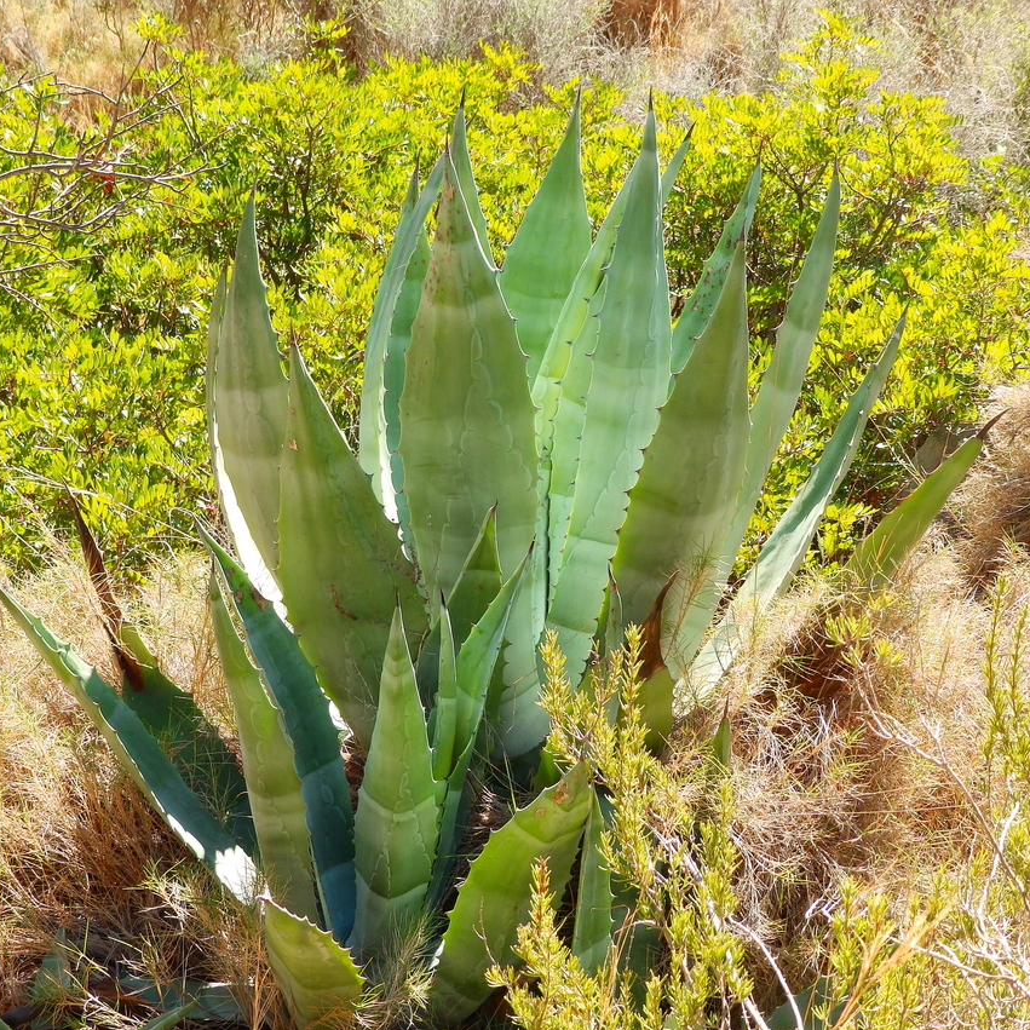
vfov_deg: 19.3
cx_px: 522
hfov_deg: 19.3
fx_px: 3030
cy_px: 516
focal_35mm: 90
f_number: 4.8
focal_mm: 13.6
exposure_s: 1/125
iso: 80
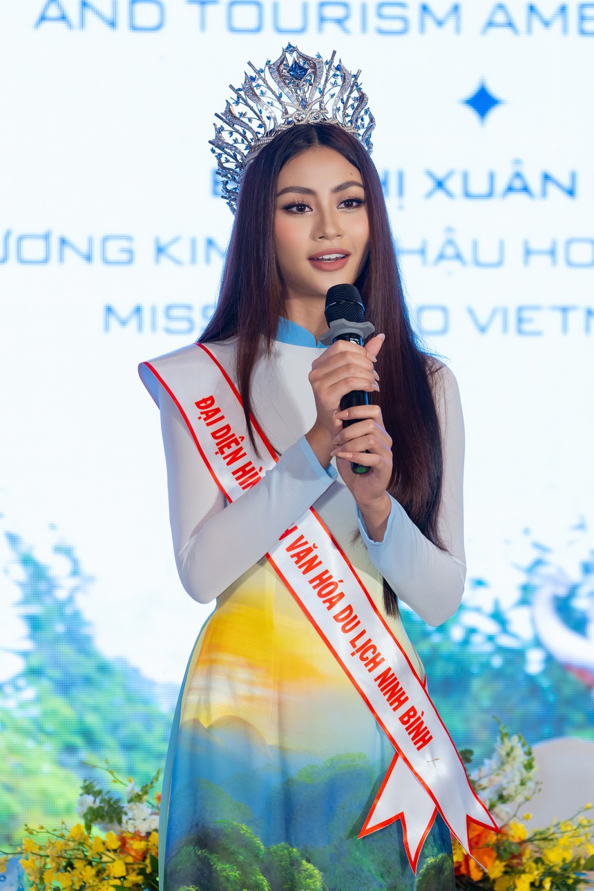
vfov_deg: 7.2
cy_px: 446
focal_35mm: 286
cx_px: 297
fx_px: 7078
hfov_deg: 4.8
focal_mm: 191
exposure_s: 1/200
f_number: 3.2
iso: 640
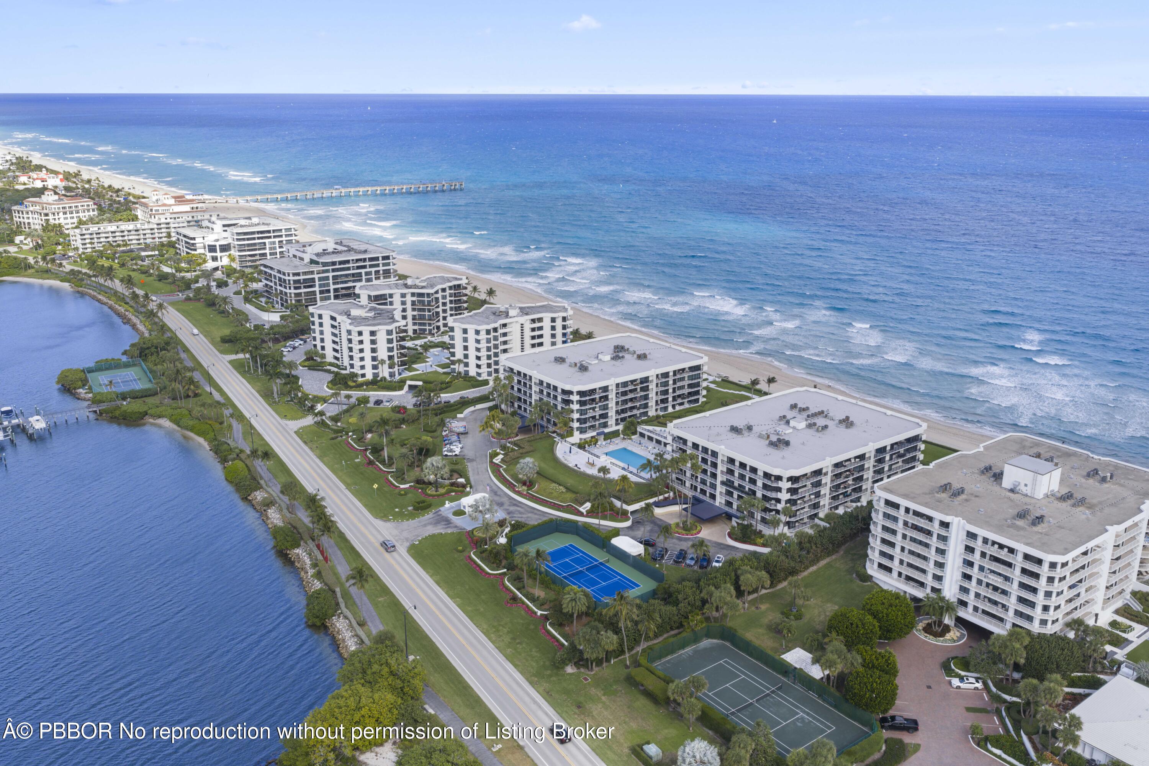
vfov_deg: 46.4
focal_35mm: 28
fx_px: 894
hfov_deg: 65.5
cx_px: 574
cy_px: 383
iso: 100
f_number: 5
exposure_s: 1/100
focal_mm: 14.45
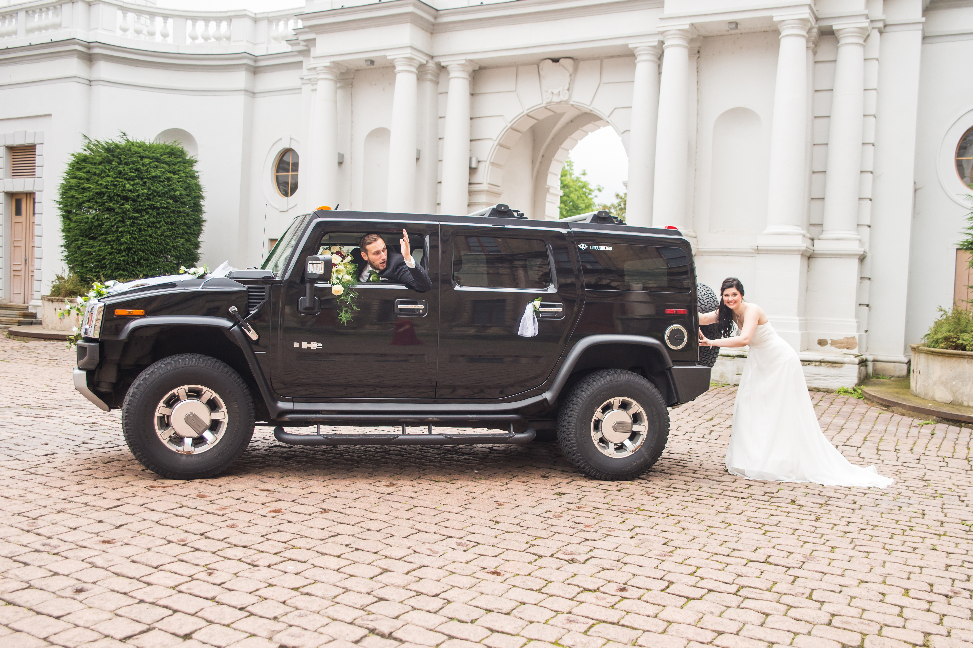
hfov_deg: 61.9
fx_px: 811
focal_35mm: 30
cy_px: 324
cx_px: 486
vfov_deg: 43.6
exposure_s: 1/400
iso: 400
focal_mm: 30
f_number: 3.5
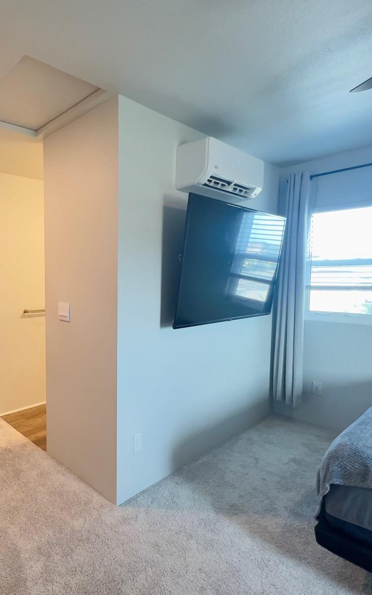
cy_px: 294
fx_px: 308
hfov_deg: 55.3
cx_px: 48
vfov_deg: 88.0
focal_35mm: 19
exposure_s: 1/60
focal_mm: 1.57
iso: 200
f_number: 1.8
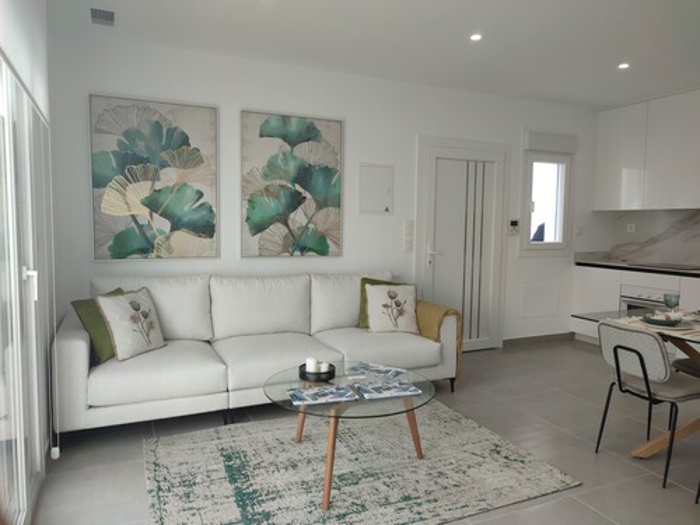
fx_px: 506
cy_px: 262
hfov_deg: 69.4
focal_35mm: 25
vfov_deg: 54.9
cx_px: 350
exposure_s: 1/50
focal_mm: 6.04
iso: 61
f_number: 1.9
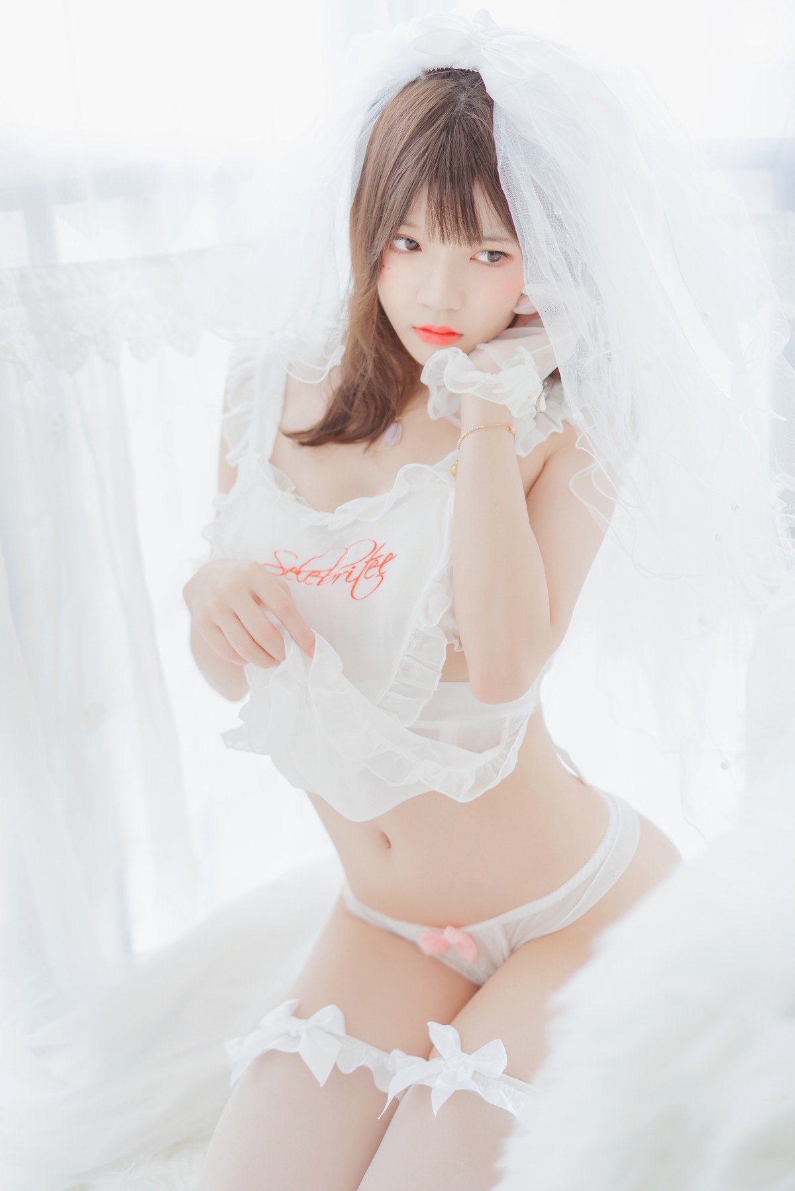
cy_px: 596
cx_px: 398
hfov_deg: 27.0
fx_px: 1655
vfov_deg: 39.6
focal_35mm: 50
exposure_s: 1/200
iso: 200
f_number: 2
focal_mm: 50
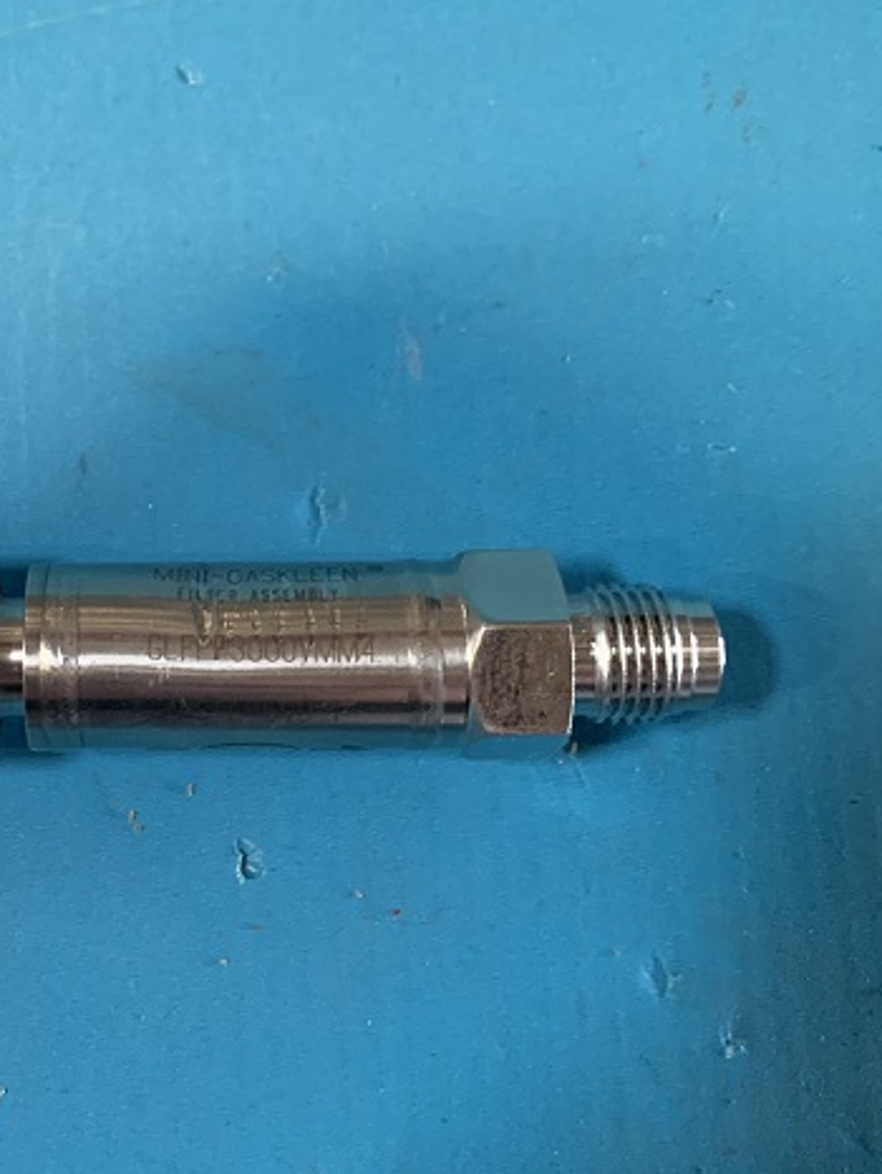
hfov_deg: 31.2
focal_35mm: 45
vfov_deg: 41.9
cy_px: 490
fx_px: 1527
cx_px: 142
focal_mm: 4.25
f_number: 1.8
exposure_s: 1/42
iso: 400
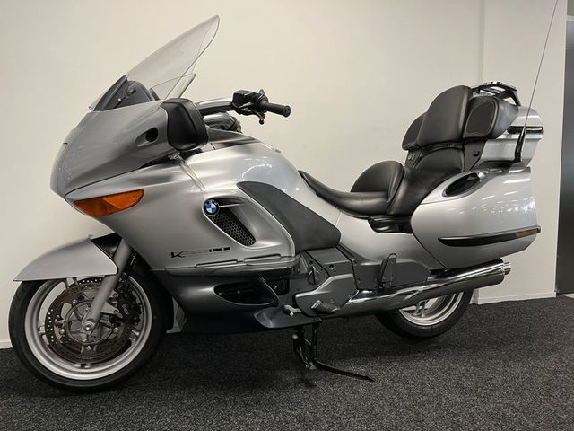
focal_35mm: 26
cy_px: 216
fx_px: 431
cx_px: 287
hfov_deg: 67.3
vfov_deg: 53.1
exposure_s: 1/50
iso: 80
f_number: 1.6
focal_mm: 5.1
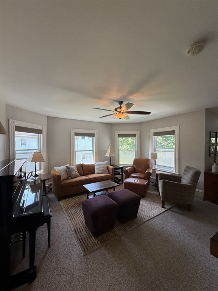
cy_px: 146
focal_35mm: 14
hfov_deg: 85.7
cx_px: 109
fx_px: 118
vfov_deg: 102.1
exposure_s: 1/120
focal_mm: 2.22
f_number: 2.2
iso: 160
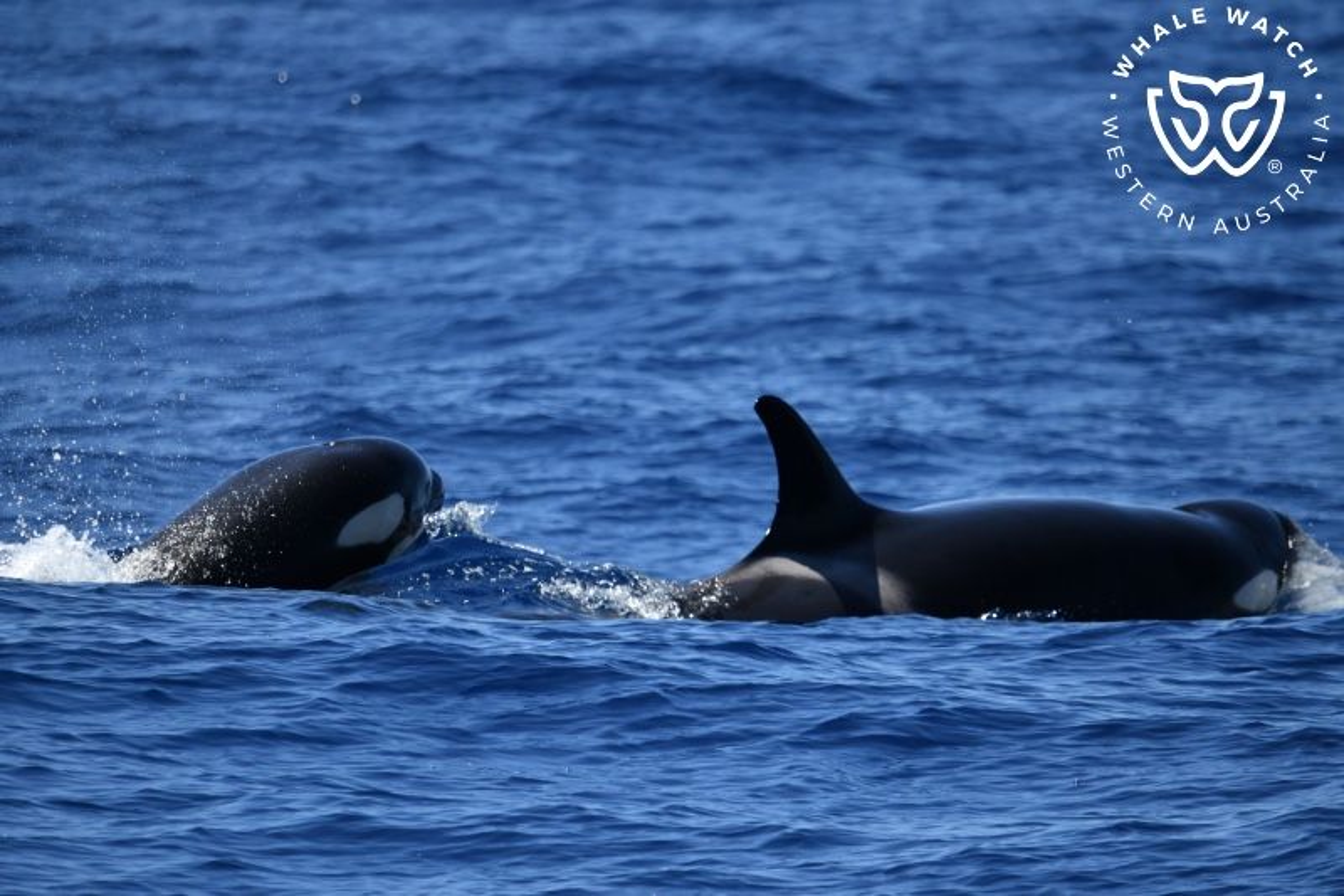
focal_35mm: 600
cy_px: 448
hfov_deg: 3.4
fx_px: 22394
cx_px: 672
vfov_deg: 2.3
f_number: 6.3
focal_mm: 600
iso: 1250
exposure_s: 1/8000
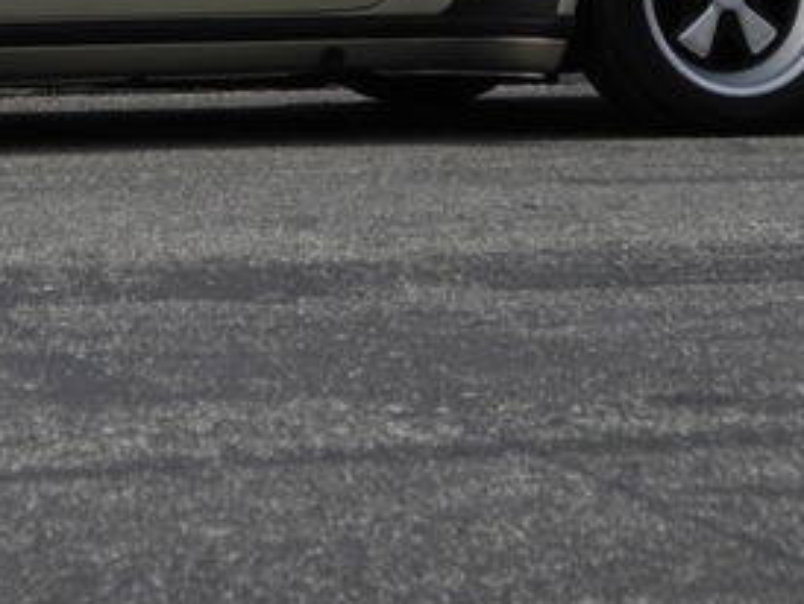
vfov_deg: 6.9
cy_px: -138
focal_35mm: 213
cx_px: 109
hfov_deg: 9.3
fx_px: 4952
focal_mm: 16.3
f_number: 4
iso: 100
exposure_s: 1/912
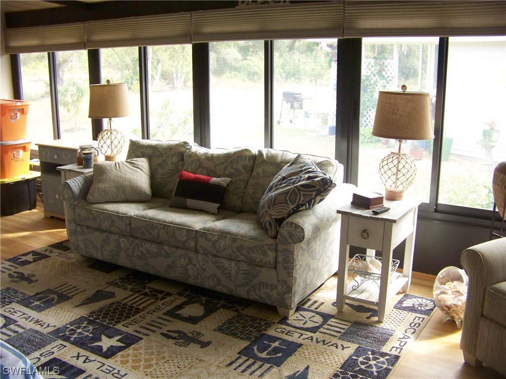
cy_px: 190
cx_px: 253
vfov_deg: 39.7
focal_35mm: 36
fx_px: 526
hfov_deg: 51.4
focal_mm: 5.85
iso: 250
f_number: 2.8
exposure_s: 1/30
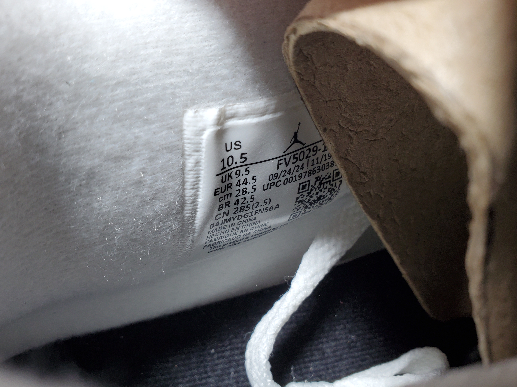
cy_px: 191
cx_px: 245
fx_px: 463
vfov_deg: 45.4
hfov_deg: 58.3
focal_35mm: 31
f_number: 2.4
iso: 80
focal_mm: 4.3
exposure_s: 1/100
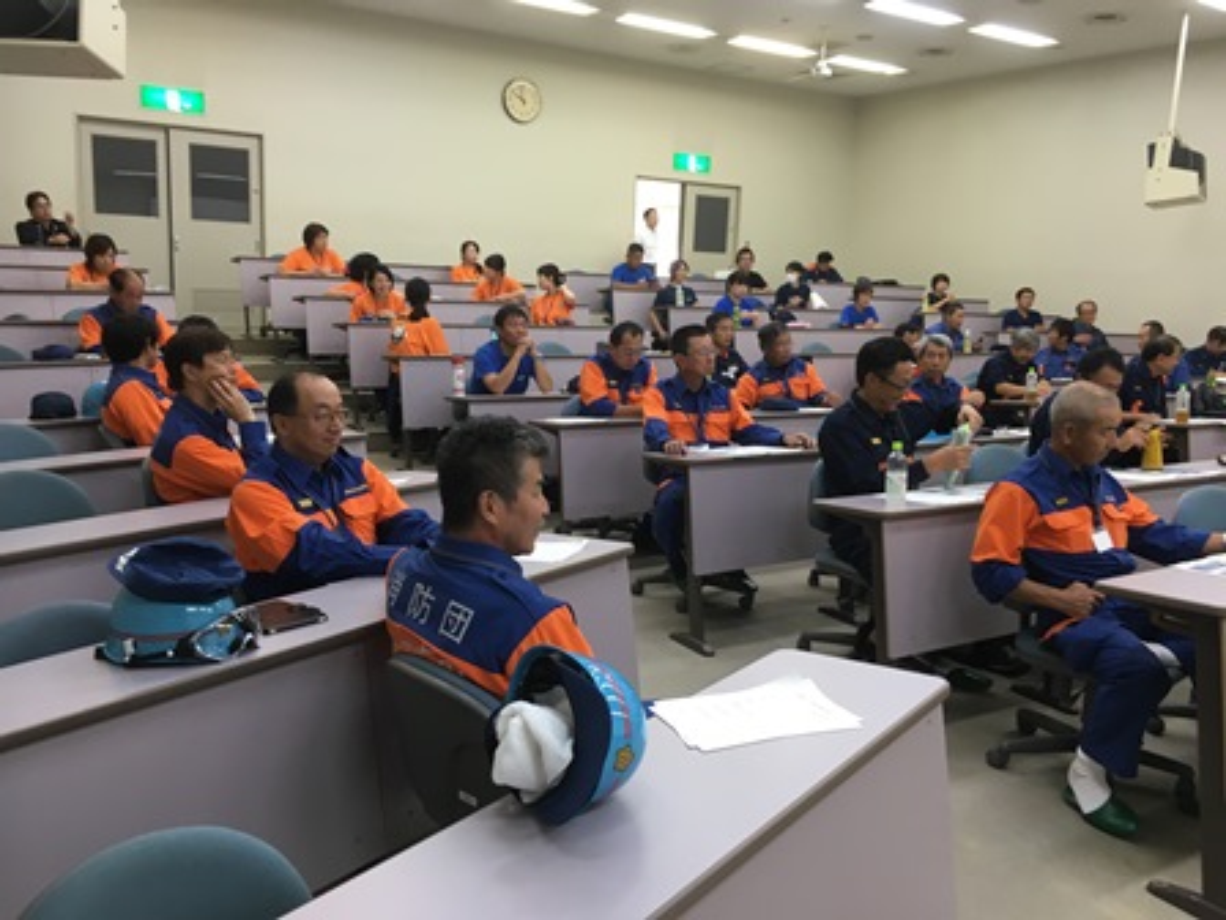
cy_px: 460
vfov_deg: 48.2
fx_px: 1027
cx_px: 613
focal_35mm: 29
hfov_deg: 61.7
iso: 50
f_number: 2.2
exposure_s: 1/30
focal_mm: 4.15
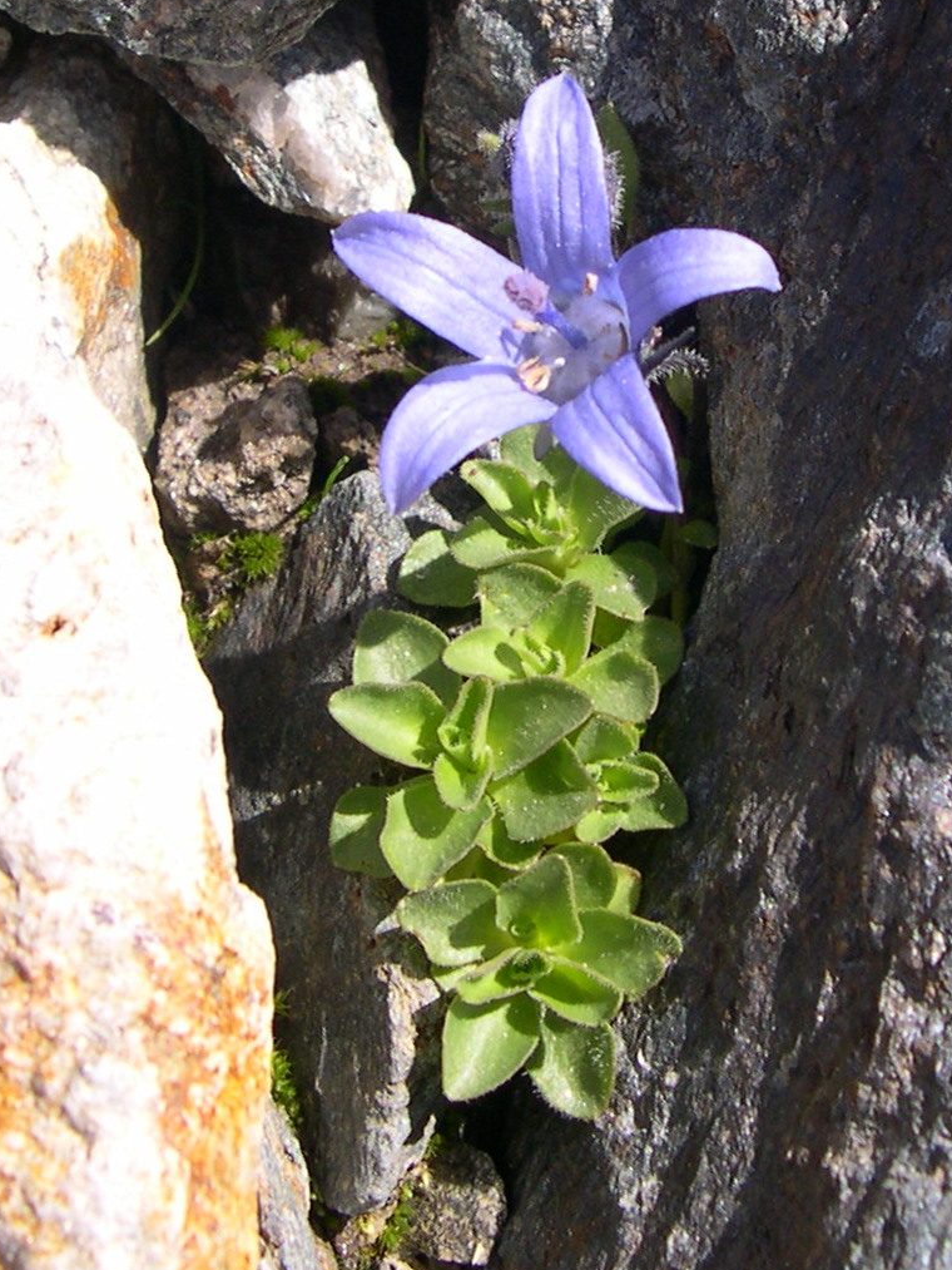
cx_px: 519
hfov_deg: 32.2
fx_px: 1650
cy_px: 585
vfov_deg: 42.0
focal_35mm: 45
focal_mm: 8
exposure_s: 1/141
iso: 100
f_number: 7.6
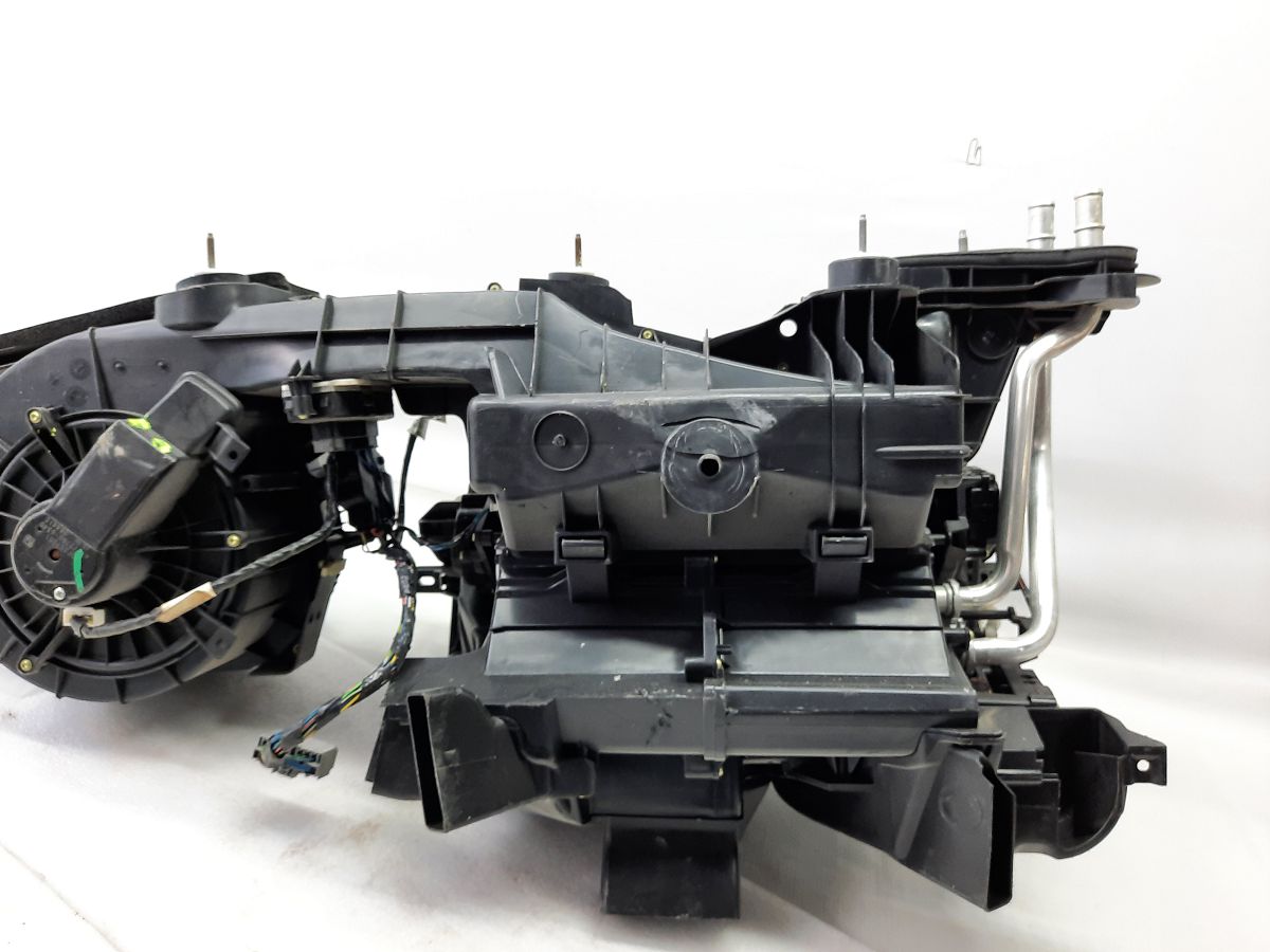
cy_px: 476
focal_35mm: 25
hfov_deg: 69.4
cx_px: 635
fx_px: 917
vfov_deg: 54.9
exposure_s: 1/50
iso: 160
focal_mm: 4.6
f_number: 2
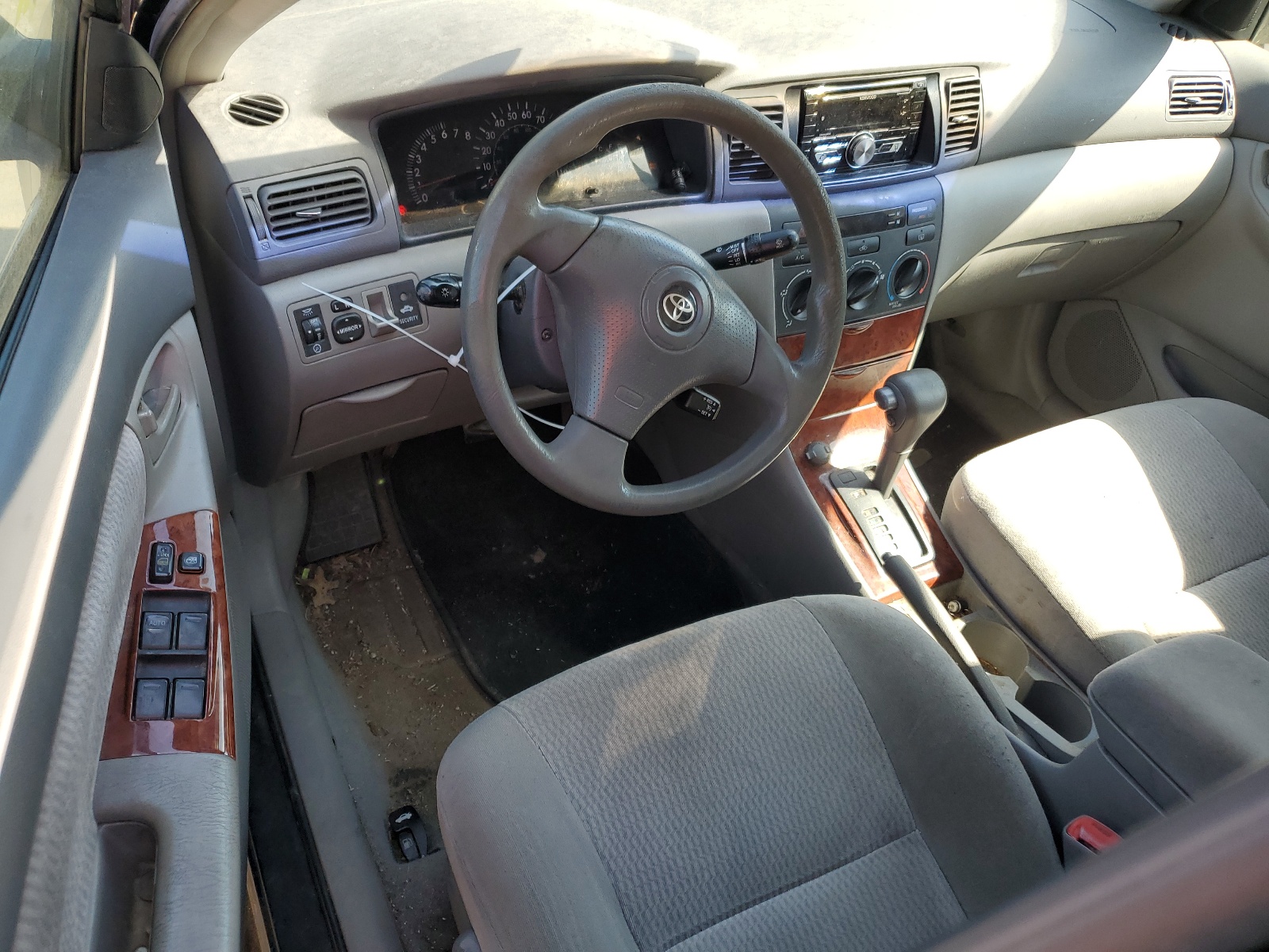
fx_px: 953
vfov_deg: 53.1
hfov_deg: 67.3
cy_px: 476
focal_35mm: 26
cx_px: 634
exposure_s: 1/286
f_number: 1.5
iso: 50
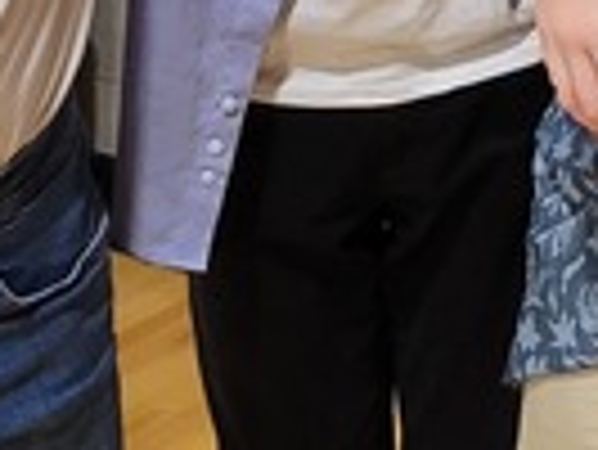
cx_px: 836
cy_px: -252
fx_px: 2697
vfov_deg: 9.2
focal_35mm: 156
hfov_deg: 12.2
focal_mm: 5.4
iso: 500
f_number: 1.8
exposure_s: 1/40
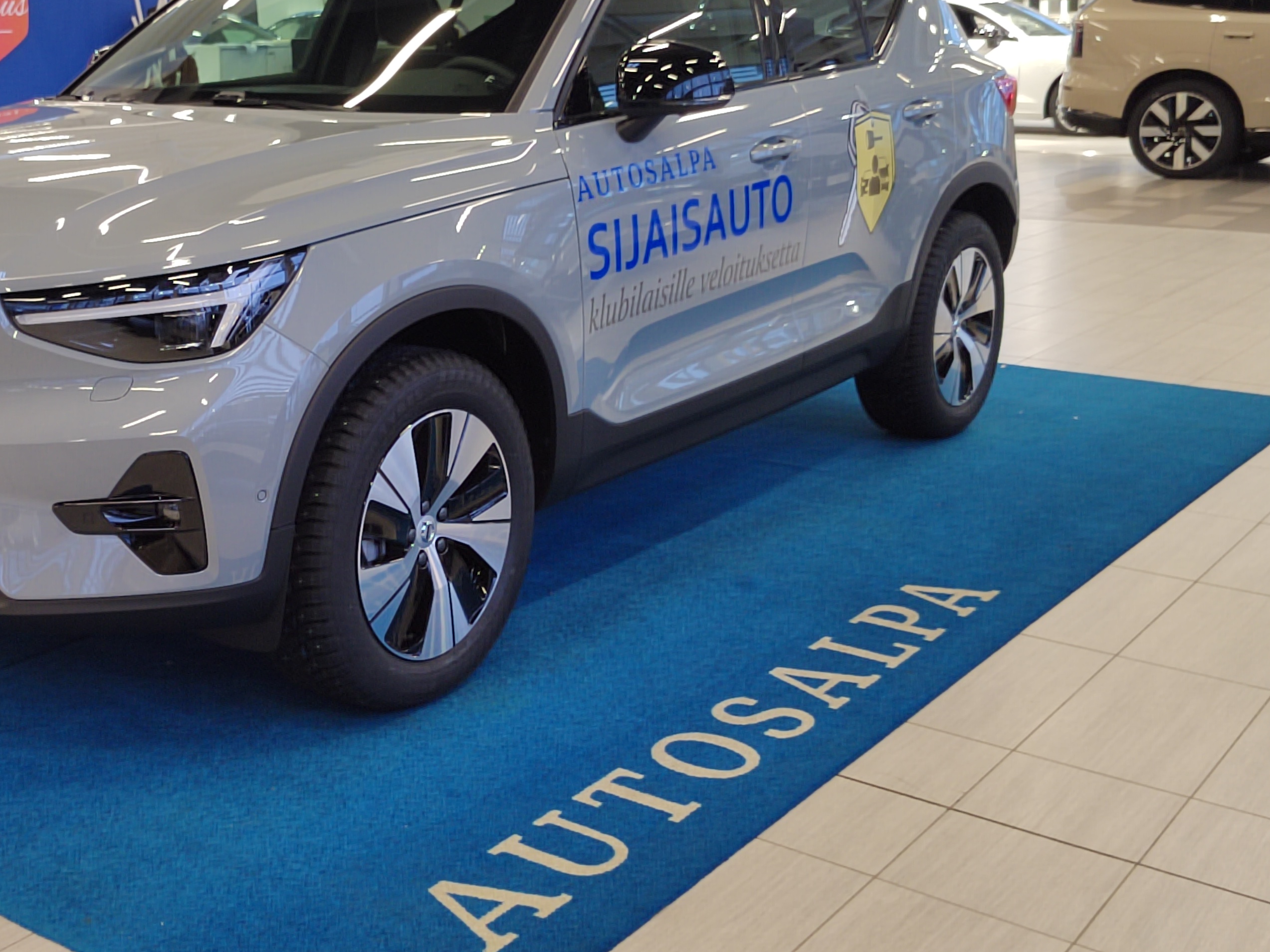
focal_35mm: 46
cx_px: 343
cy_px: 365
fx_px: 1688
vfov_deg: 31.4
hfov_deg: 40.3
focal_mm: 5.52
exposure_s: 1/50
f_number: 1.9
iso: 594
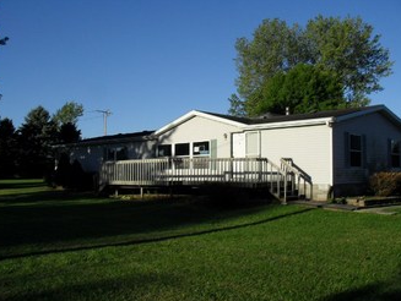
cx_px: 196
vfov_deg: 38.7
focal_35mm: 37
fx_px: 429
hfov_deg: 50.1
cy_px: 158
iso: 100
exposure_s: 1/250
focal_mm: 6.3
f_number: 8.4
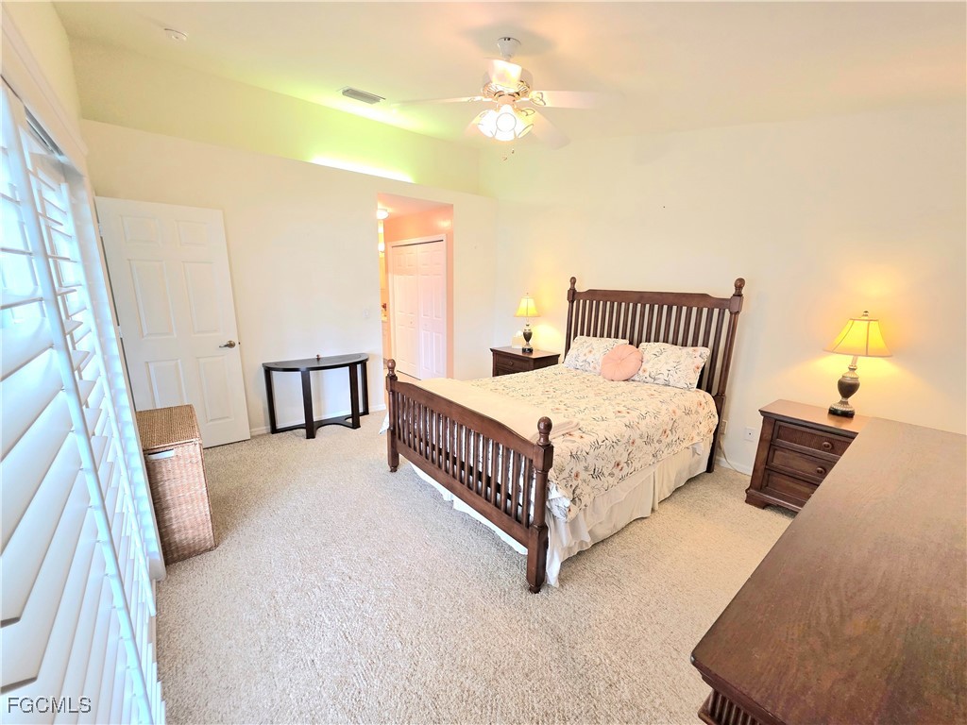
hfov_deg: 106.2
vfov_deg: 89.9
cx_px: 484
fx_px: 363
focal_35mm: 13
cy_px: 362
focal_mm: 2.2
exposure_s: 1/120
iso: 200
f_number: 1.9
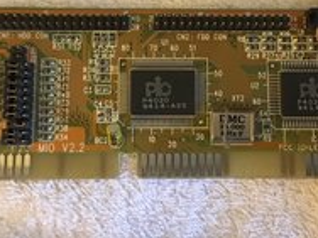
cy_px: 44
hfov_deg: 29.4
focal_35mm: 66
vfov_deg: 21.9
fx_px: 606
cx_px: 176
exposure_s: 1/17
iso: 200
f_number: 2.4
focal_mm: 3.3
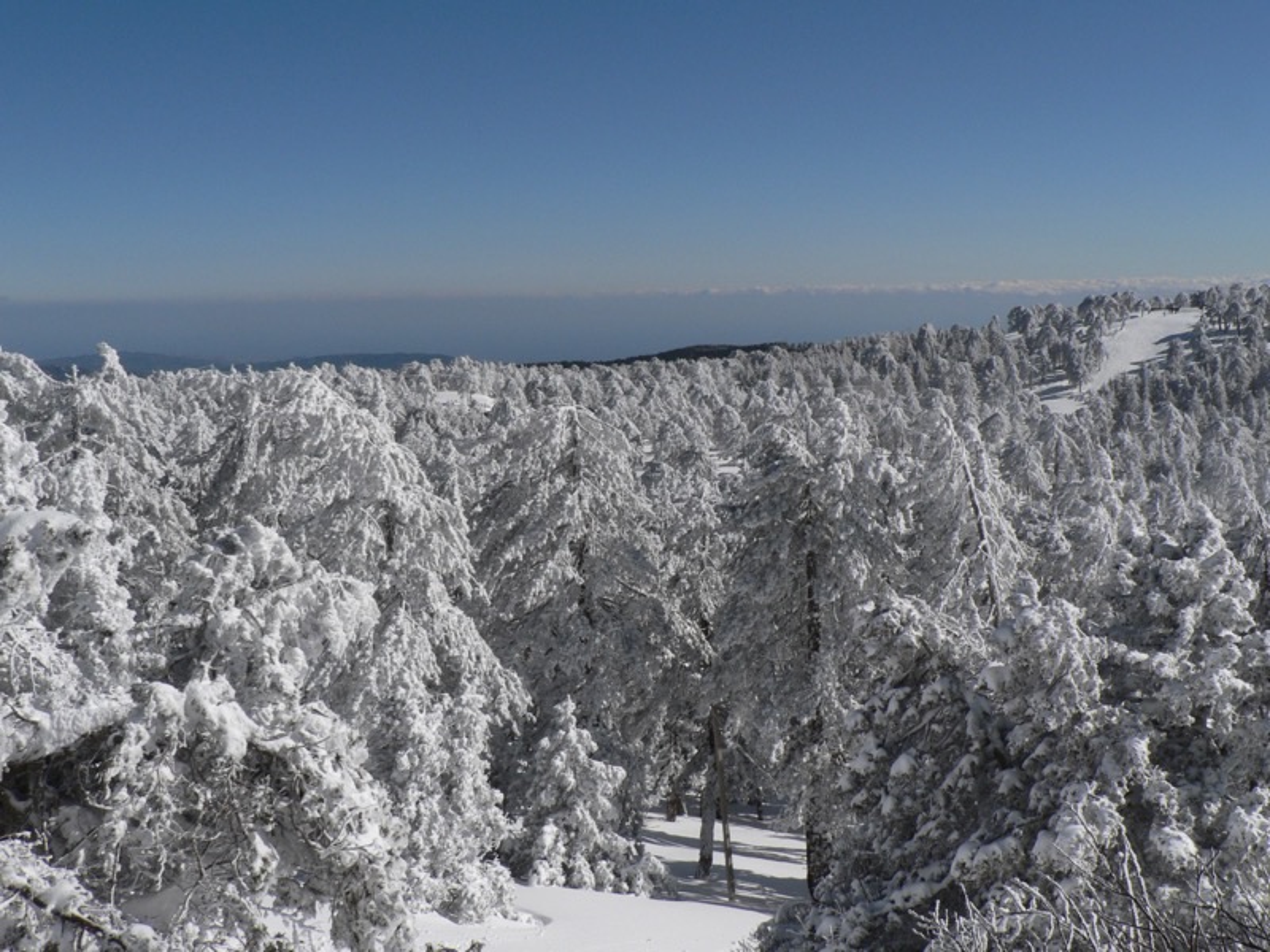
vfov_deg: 34.3
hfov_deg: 44.8
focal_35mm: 42
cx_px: 635
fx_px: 1541
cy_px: 476
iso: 100
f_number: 8
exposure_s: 1/800
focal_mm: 7
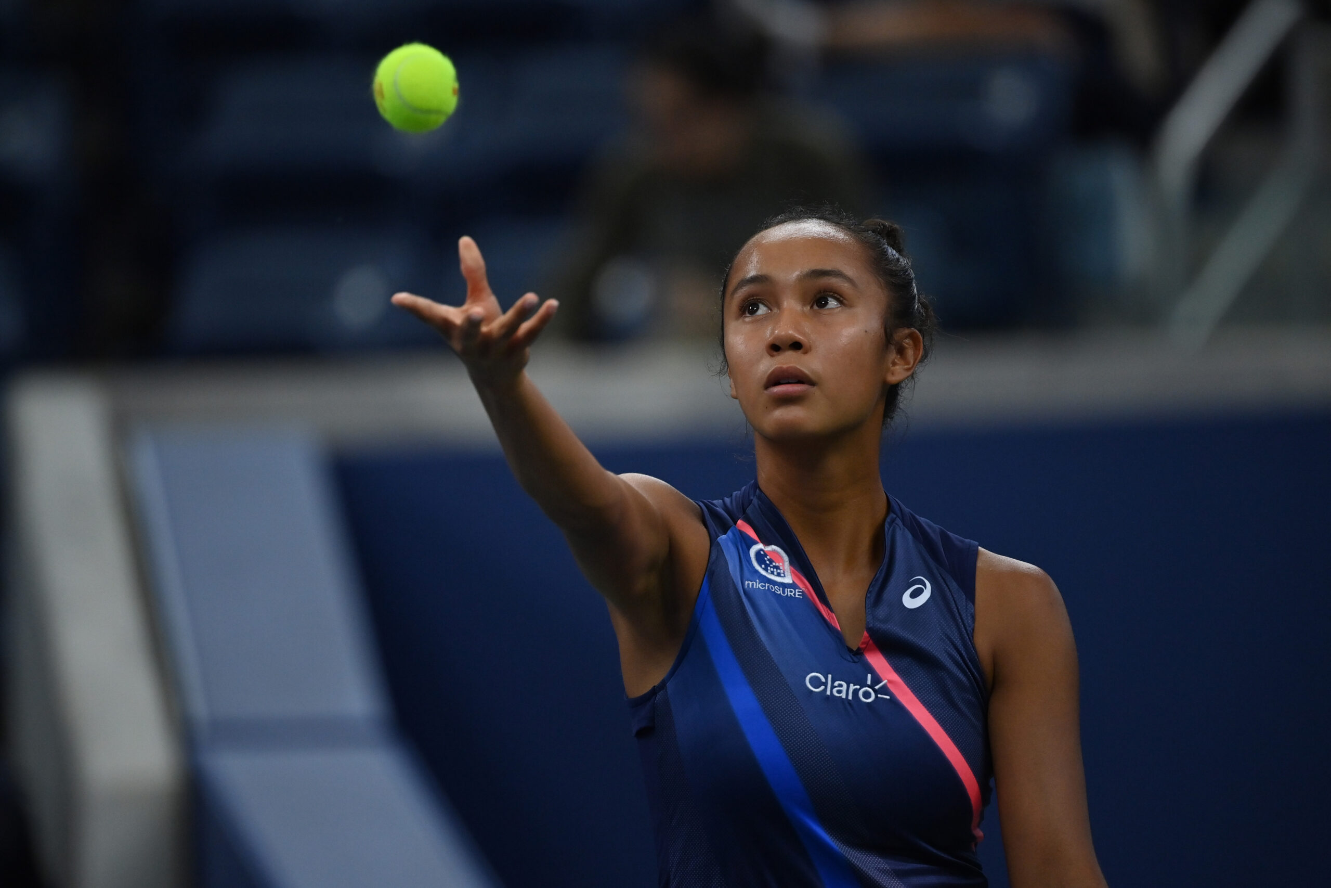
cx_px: 666
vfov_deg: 3.4
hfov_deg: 5.2
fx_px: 14789
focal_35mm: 400
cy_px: 444
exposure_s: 1/1600
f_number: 4
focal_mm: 400
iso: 2500
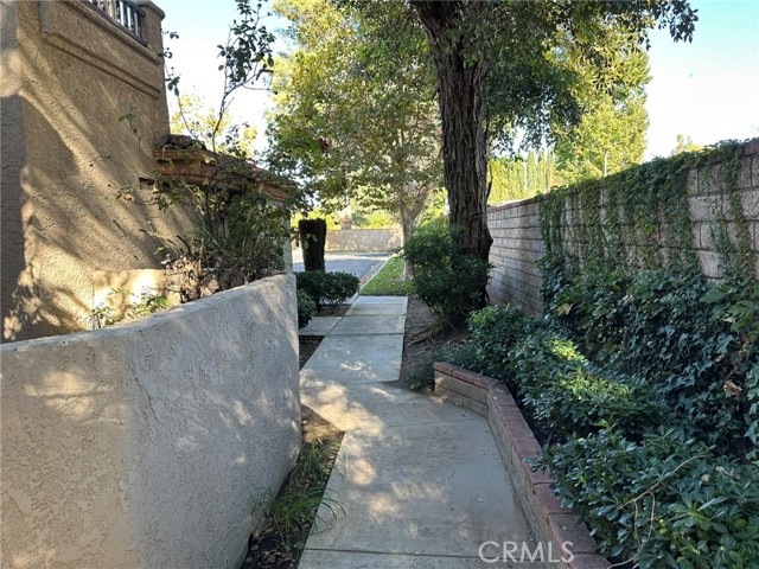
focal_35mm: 24
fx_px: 526
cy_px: 284
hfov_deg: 71.6
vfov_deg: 56.8
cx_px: 380
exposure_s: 1/162
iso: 64
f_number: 1.78
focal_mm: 6.86
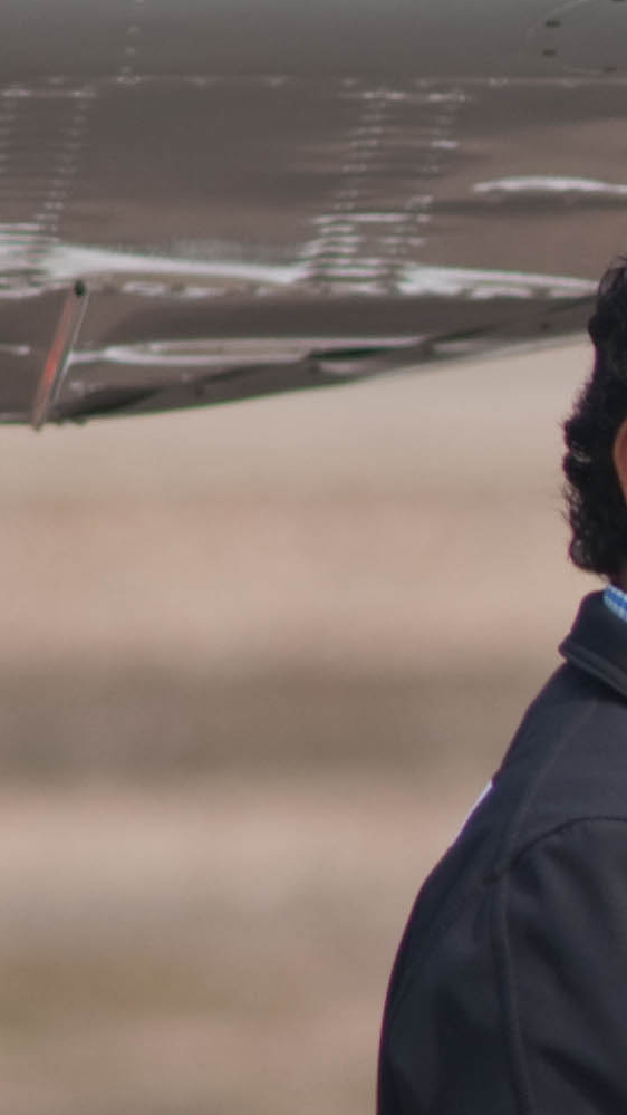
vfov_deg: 1.1
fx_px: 59699
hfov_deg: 0.6
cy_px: 930
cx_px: 2188
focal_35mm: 2020
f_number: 5
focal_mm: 300
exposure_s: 1/320
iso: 100
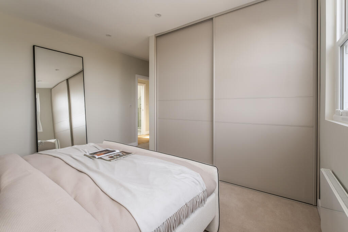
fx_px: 145
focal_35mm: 15
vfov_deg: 77.3
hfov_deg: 100.4
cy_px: 116
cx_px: 174
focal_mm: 10
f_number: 8
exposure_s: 1/60
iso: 250
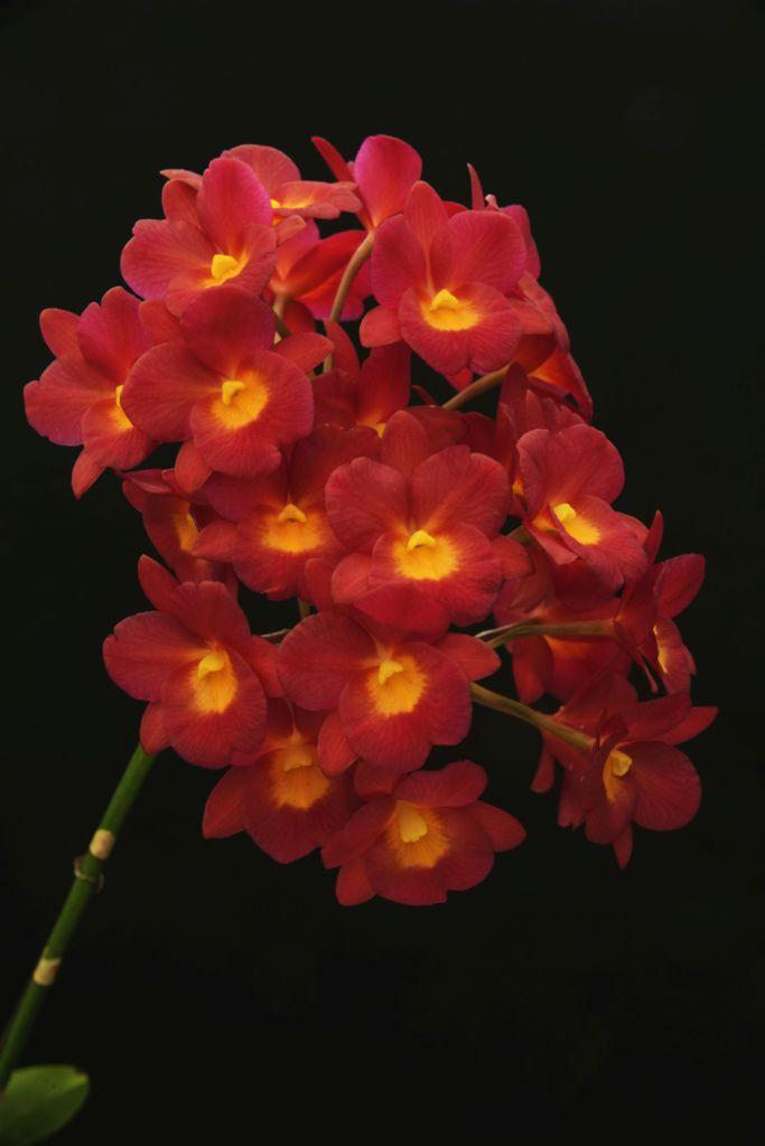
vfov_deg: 23.9
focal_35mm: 85
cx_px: 382
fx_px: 2708
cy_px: 573
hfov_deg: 16.1
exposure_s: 1/20
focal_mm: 85
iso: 640
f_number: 16
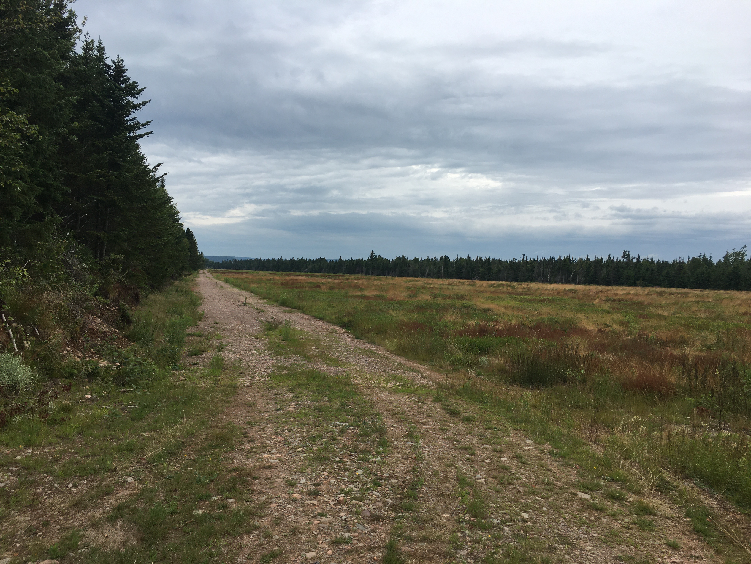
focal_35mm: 29
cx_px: 376
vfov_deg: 48.2
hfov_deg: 61.7
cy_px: 282
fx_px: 629
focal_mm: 4.15
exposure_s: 1/1748
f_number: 2.2
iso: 25
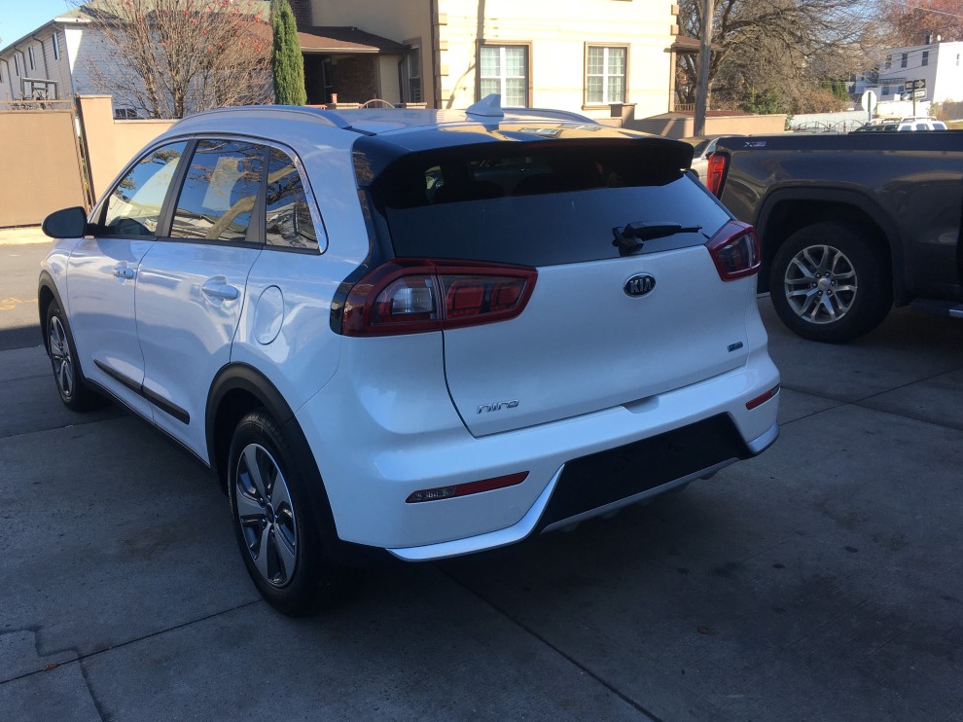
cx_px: 471
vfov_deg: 46.8
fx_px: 834
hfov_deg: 60.0
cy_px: 366
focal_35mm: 30
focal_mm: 4.15
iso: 25
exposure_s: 1/538
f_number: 2.2
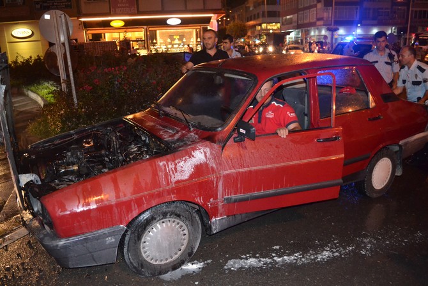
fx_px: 321
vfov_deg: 48.0
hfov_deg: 67.4
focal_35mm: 27
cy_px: 143
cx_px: 214
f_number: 3.5
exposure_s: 1/60
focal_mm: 18
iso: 3200
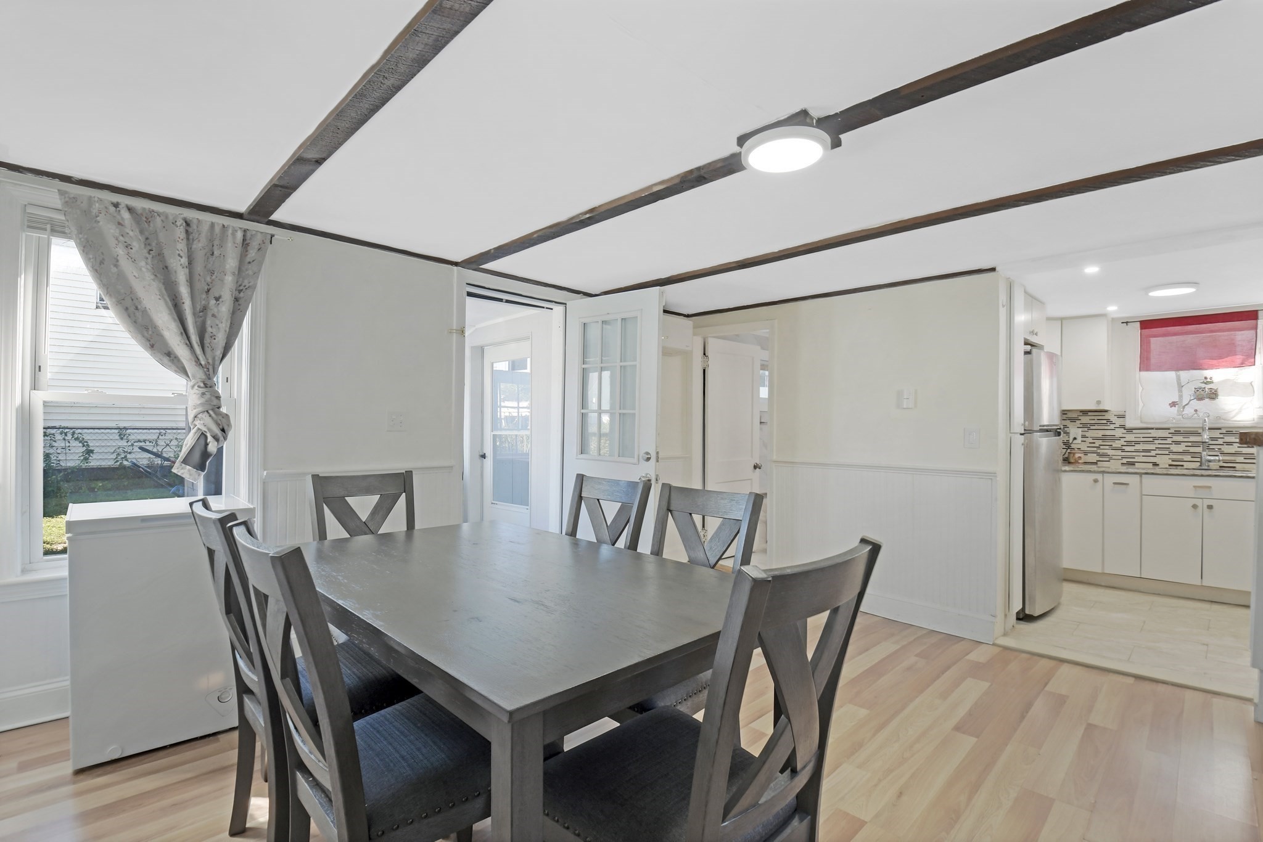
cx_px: 632
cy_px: 421
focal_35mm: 15
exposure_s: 1/15
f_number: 10
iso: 450
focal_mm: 10.5
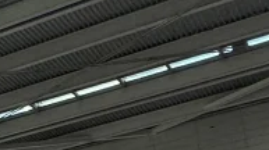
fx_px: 812
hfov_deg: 14.6
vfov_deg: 9.7
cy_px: 326
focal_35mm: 114
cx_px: -311
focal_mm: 2.22
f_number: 2.2
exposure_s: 1/100
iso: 50
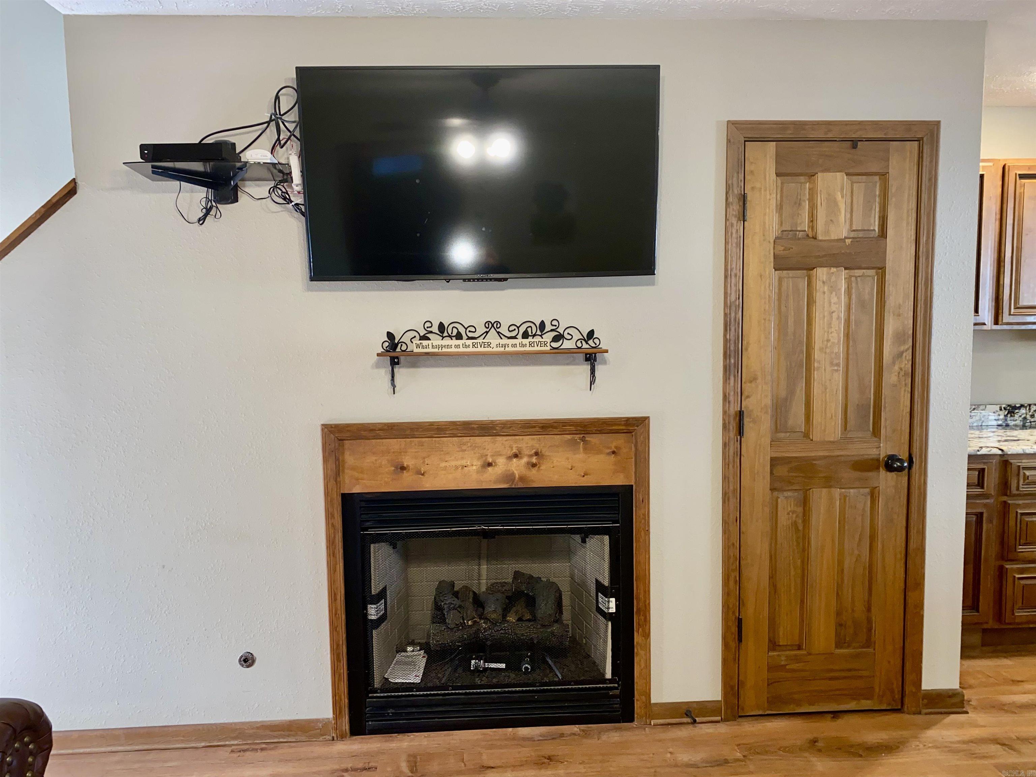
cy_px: 388
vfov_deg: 53.1
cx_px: 518
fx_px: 778
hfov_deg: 67.3
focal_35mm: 26
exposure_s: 1/15
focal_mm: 4.25
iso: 40
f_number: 1.8
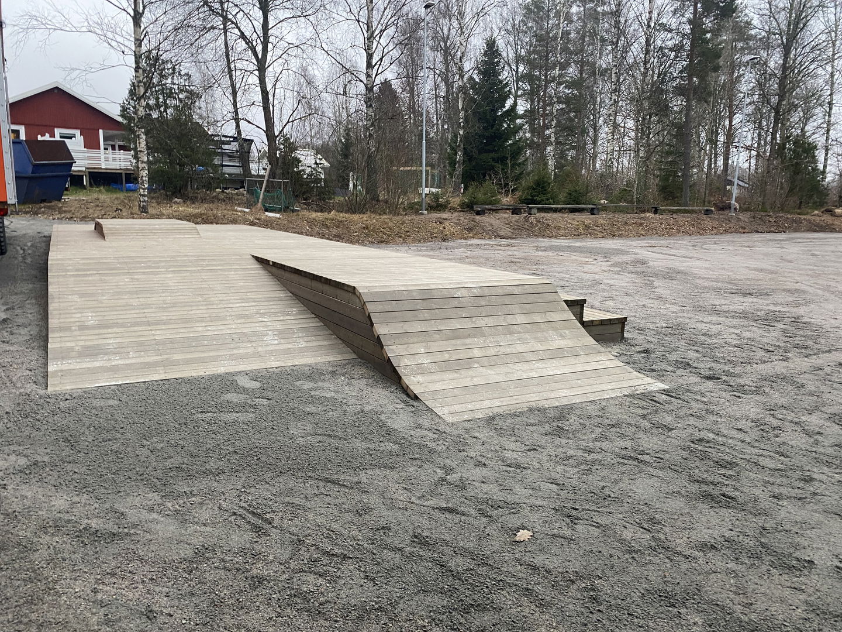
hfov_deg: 67.3
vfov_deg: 53.1
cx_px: 421
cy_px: 316
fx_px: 632
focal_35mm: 26
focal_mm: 4.25
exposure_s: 1/60
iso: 200
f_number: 1.8
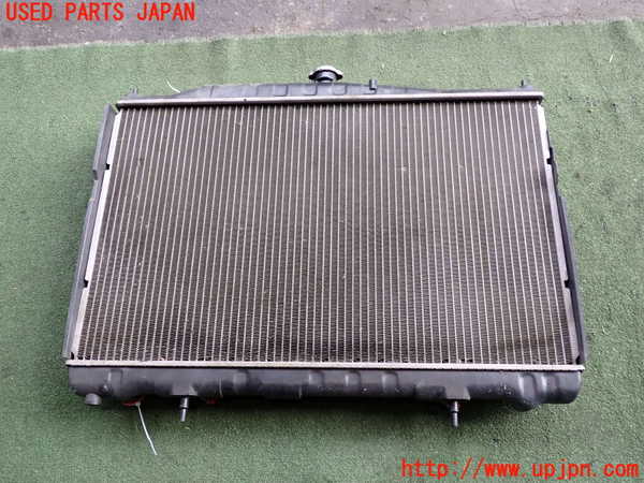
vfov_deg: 46.8
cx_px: 322
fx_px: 558
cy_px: 242
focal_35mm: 30
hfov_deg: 60.0
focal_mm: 5.4
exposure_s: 1/125
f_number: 2.3
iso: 125
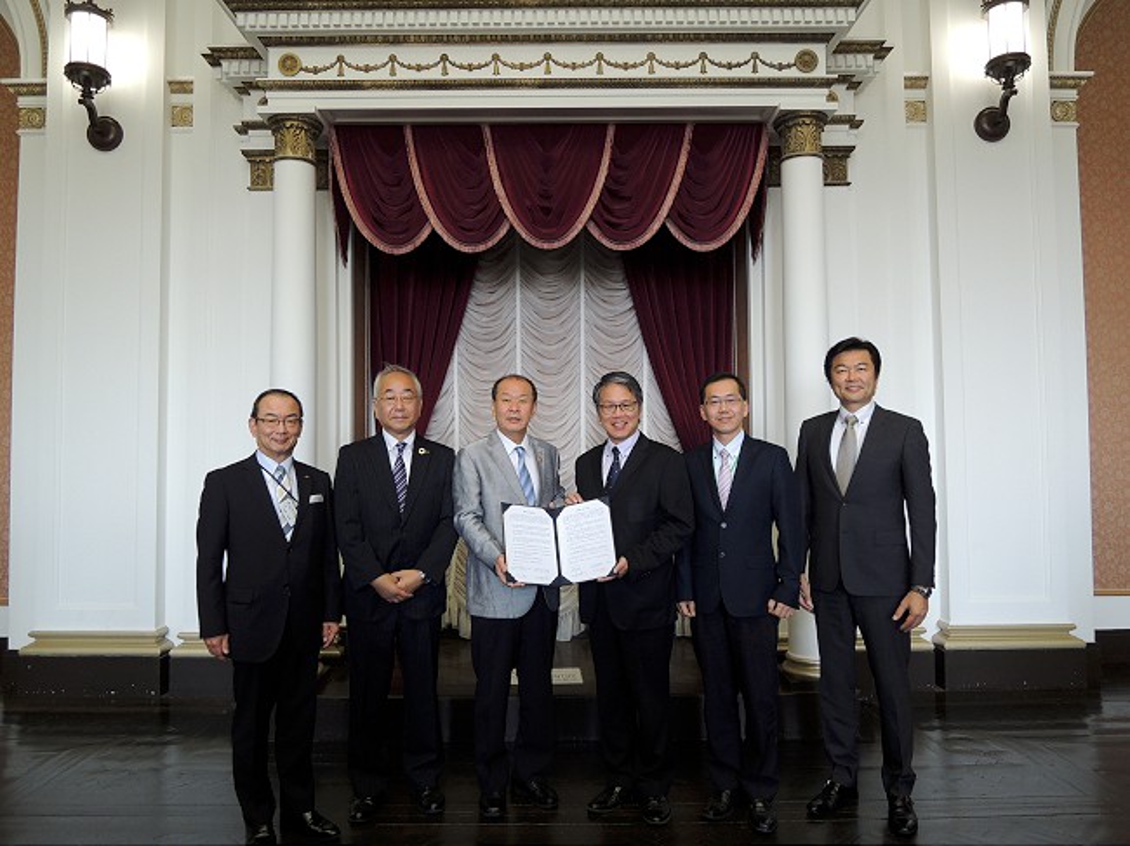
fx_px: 783
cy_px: 423
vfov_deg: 56.8
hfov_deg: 71.6
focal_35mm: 24
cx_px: 565
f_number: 2.8
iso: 160
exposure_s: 1/30
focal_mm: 4.3
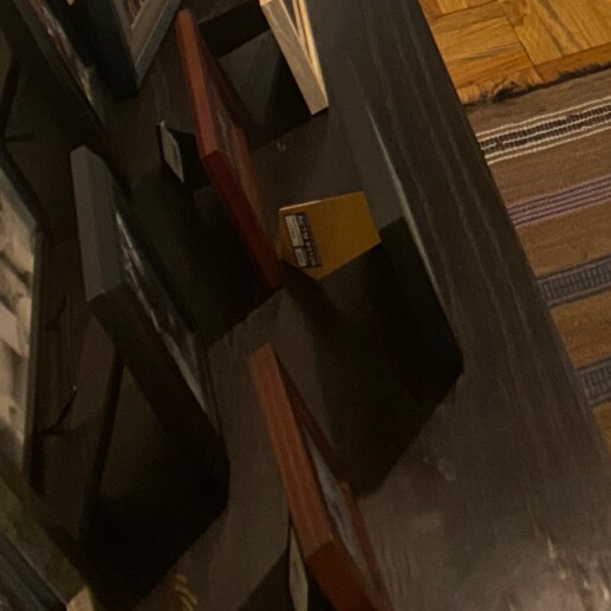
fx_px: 1817
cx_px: 729
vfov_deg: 15.8
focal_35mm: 91
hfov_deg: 18.1
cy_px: -539
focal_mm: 4.25
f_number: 1.8
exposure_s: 1/60
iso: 250
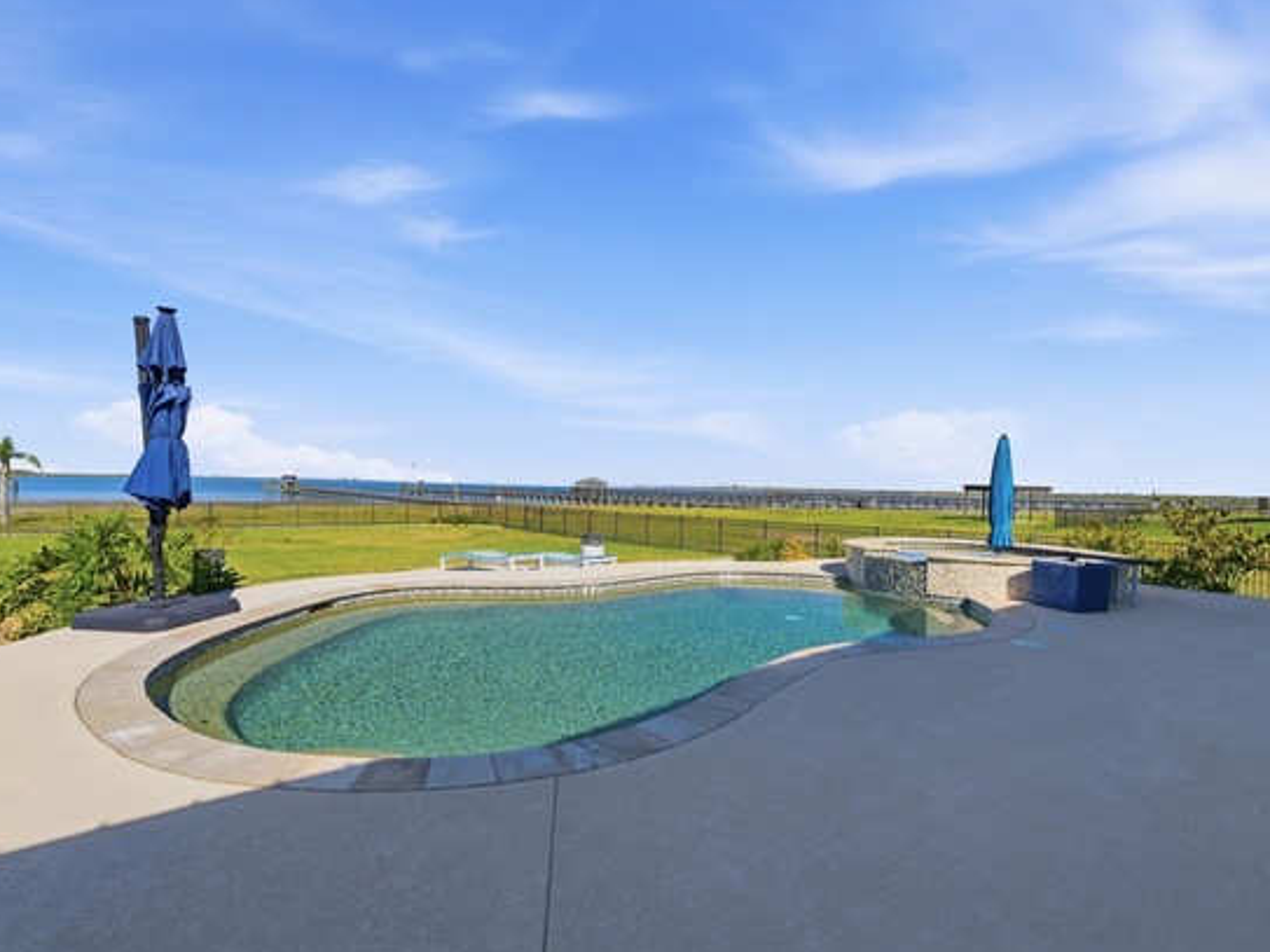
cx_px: 580
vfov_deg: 74.7
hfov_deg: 90.8
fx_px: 624
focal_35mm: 17
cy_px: 489
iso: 100
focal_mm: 15
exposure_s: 1/2000
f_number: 10
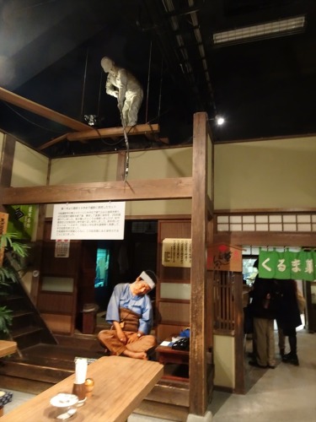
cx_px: 158
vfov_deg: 71.6
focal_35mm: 24
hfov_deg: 56.8
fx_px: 292
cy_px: 211
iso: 800
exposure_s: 1/10
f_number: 3.5
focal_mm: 4.1
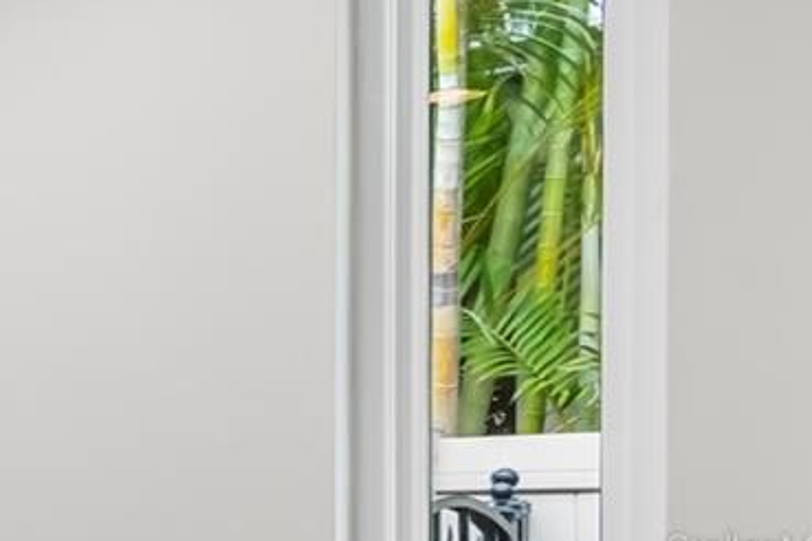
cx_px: -898
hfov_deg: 17.9
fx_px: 1466
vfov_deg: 20.2
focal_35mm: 65
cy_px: 550
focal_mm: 10
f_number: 7.1
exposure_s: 1/8
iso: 100
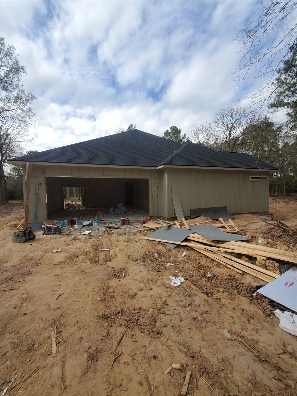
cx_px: 148
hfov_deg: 89.9
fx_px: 149
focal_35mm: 13
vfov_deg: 106.2
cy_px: 198
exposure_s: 1/761
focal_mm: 1.8
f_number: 2.2
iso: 50
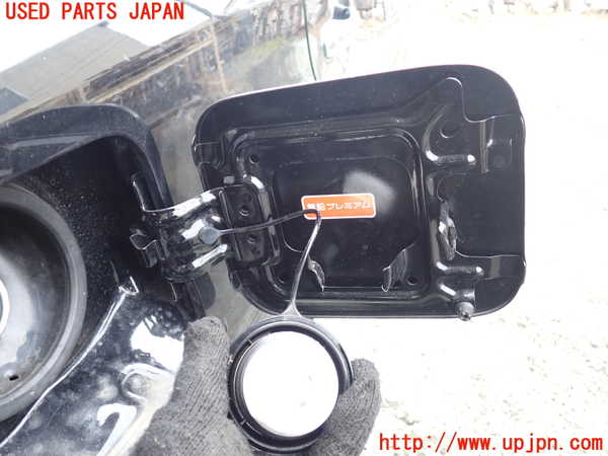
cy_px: 228
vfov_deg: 46.8
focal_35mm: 30
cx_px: 304
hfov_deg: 60.0
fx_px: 527
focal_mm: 5.4
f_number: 2.3
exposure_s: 1/60
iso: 125
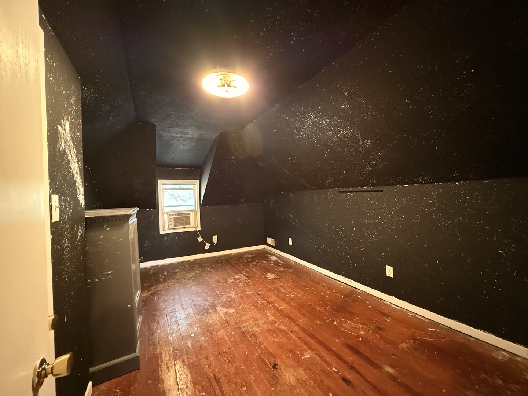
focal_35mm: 14
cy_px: 198
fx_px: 214
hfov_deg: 102.1
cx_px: 264
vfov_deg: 85.7
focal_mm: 2.22
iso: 1600
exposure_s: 1/30
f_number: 2.2
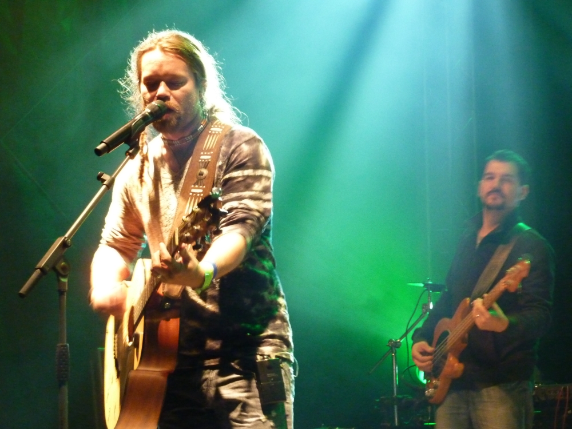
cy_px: 214
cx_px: 286
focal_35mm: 104
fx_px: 1719
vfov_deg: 14.2
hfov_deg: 18.9
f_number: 4.3
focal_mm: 17
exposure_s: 1/15
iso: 800
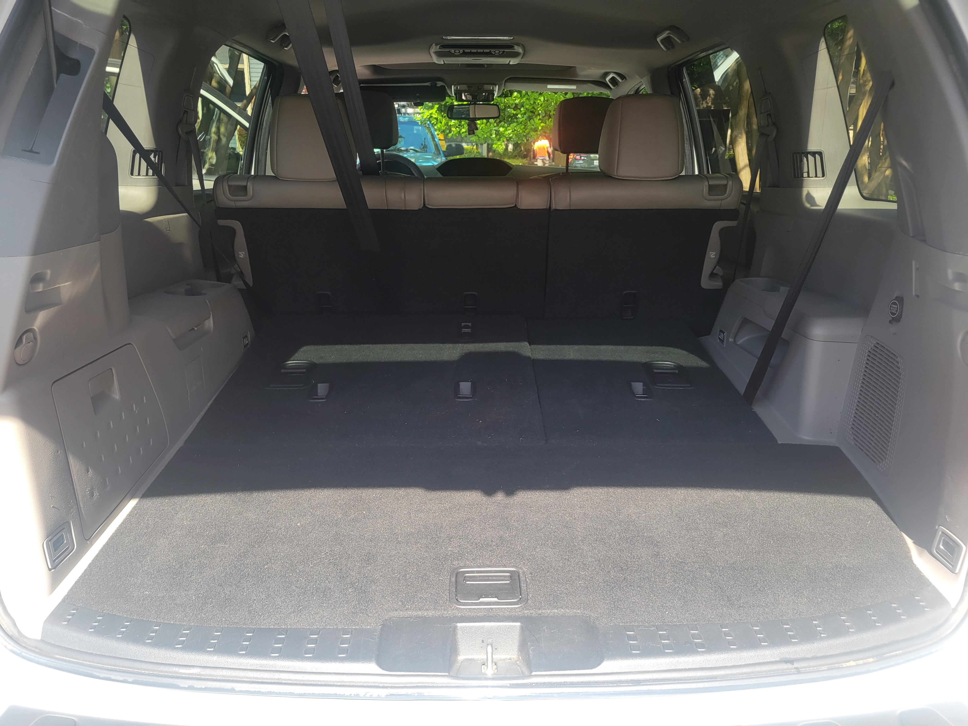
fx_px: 727
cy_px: 363
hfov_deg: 67.3
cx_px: 484
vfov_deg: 53.1
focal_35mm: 26
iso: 40
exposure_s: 1/277
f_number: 1.8
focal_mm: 5.4
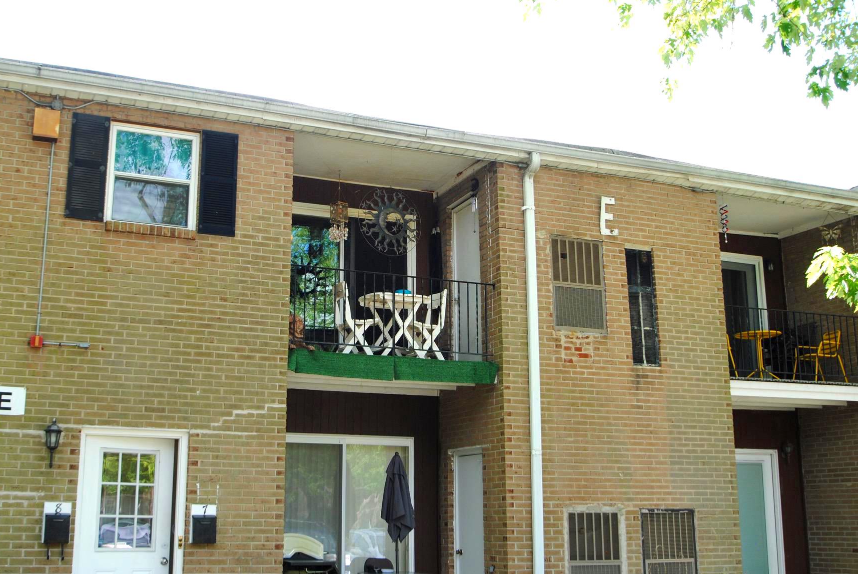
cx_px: 363
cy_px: 261
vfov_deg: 31.2
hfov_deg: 45.2
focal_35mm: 43
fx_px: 1026
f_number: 5
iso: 200
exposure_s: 1/100
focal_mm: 24
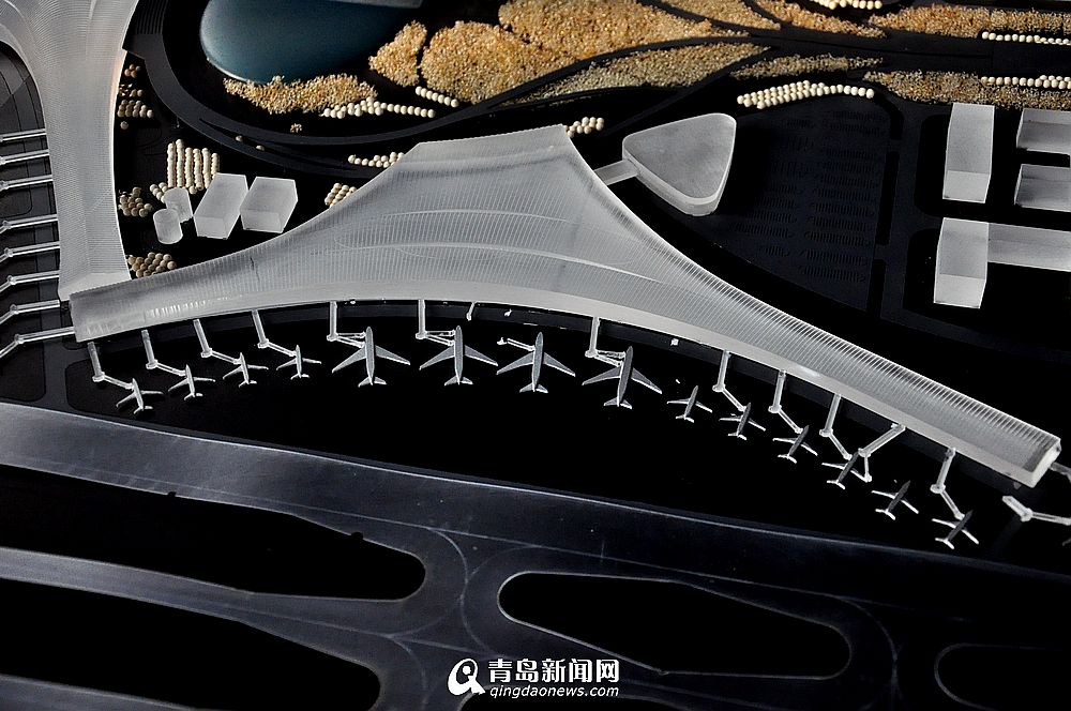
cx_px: 536
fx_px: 1515
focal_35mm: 51
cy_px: 356
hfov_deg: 38.9
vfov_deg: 26.4
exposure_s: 1/1600
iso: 1600
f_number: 4.2
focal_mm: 34
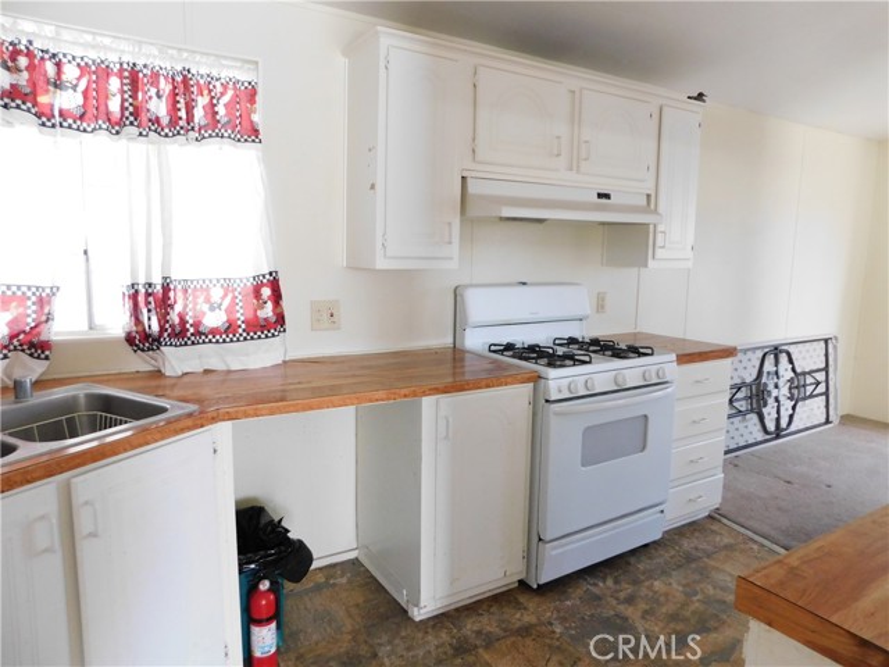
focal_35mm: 23
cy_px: 334
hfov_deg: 73.9
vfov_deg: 58.9
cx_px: 444
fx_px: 591
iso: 320
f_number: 3
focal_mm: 4
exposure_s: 1/30
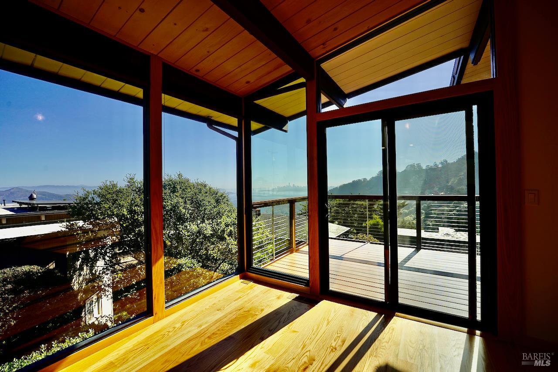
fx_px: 217
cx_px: 279
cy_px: 186
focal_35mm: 14
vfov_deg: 81.2
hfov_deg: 104.2
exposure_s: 1/1250
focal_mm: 14
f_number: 9
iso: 640
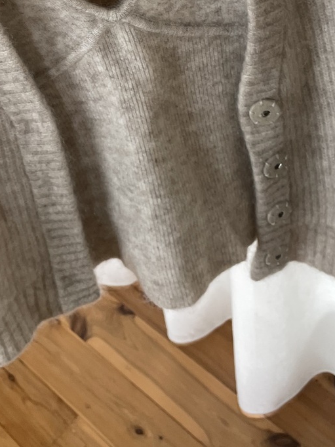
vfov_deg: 29.7
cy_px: 7
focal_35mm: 61
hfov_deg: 23.8
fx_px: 788
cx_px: 92
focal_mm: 4.2
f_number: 1.6
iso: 80
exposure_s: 1/121
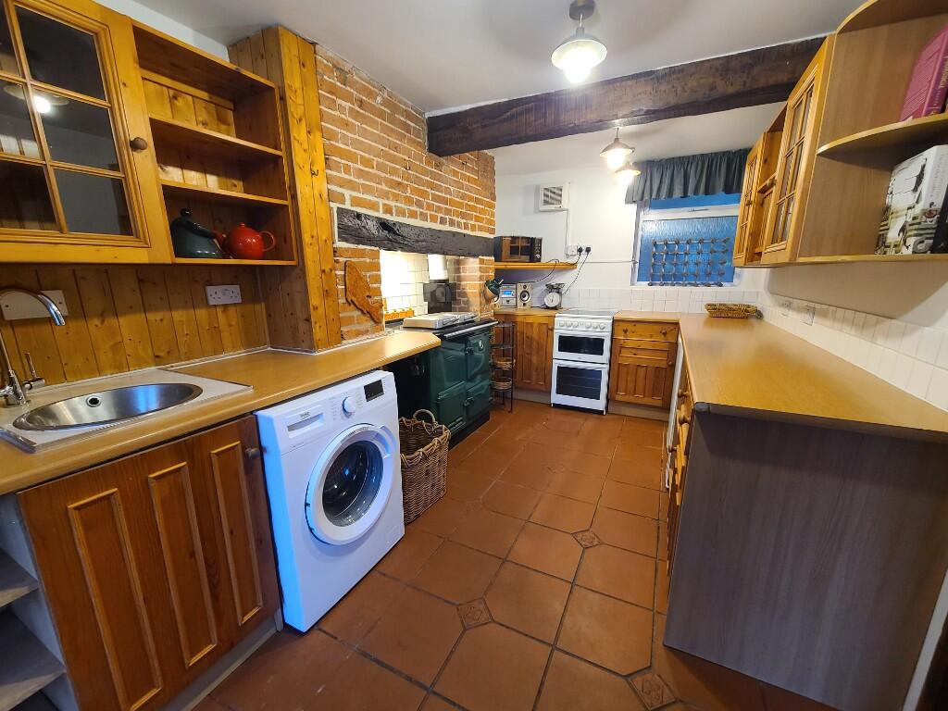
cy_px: 356
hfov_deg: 106.2
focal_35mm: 13
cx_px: 474
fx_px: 356
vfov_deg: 89.9
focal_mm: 2.2
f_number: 2.2
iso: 320
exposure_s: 1/33
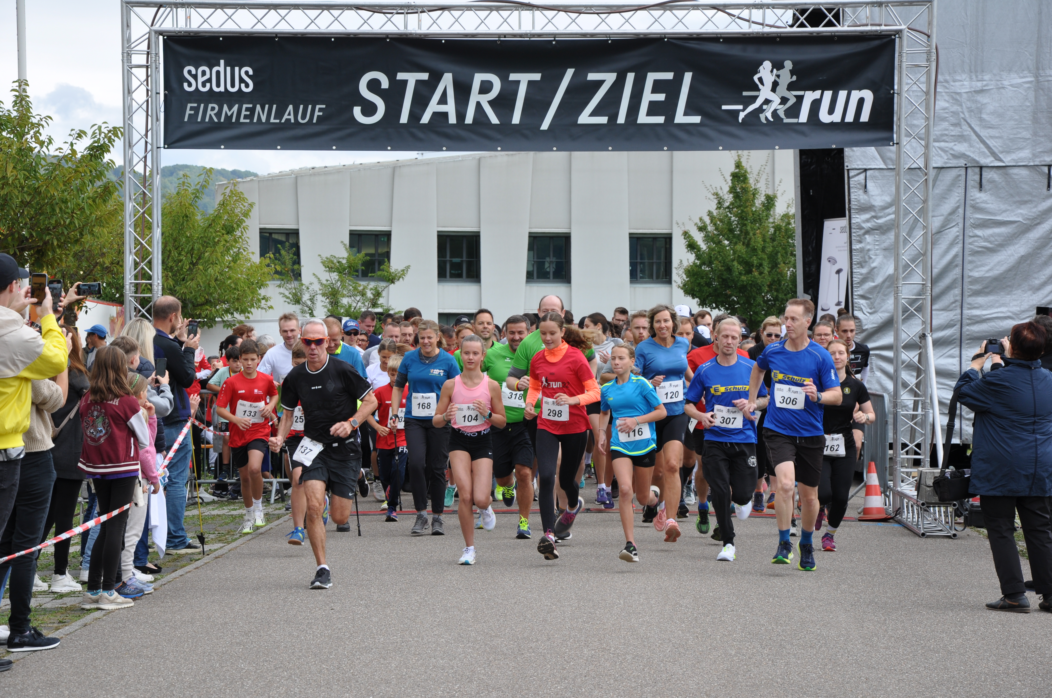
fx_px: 3065
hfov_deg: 19.5
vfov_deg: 13.0
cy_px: 349
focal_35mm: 105
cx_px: 526
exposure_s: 1/250
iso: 200
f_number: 8
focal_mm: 70
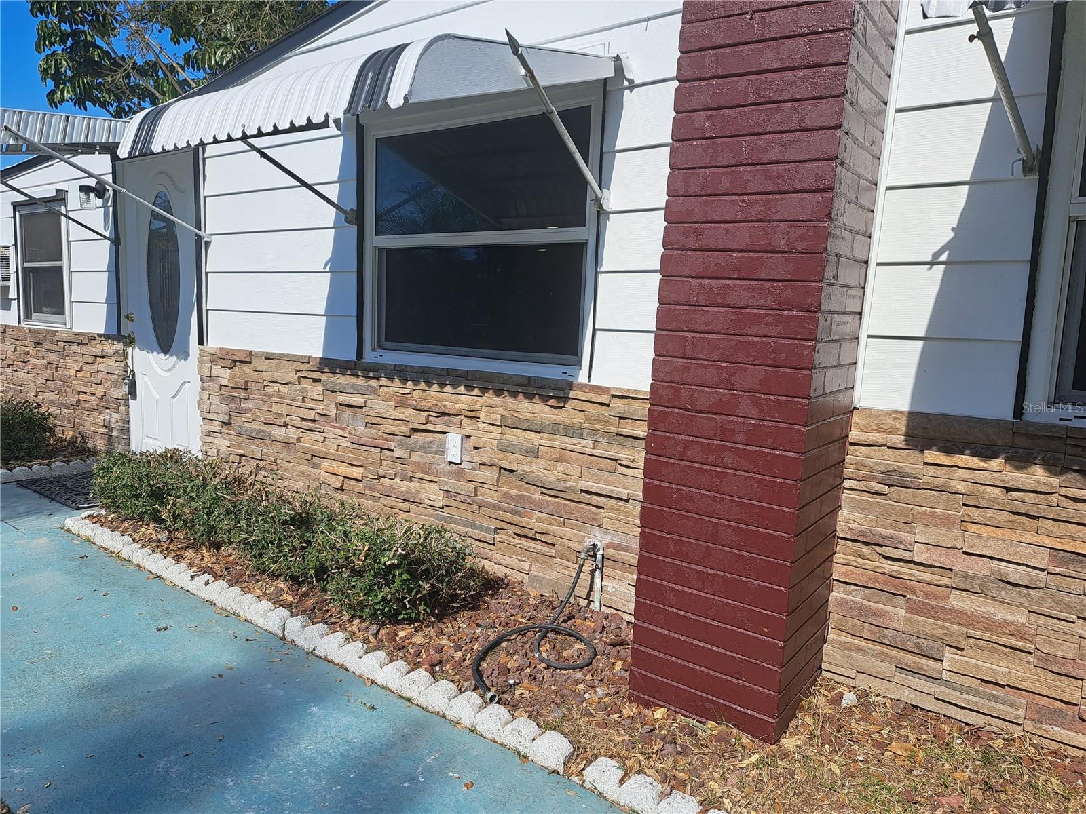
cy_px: 407
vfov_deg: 56.8
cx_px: 543
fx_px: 753
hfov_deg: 71.6
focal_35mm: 24
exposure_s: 1/1468
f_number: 1.8
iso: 50
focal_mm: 5.23
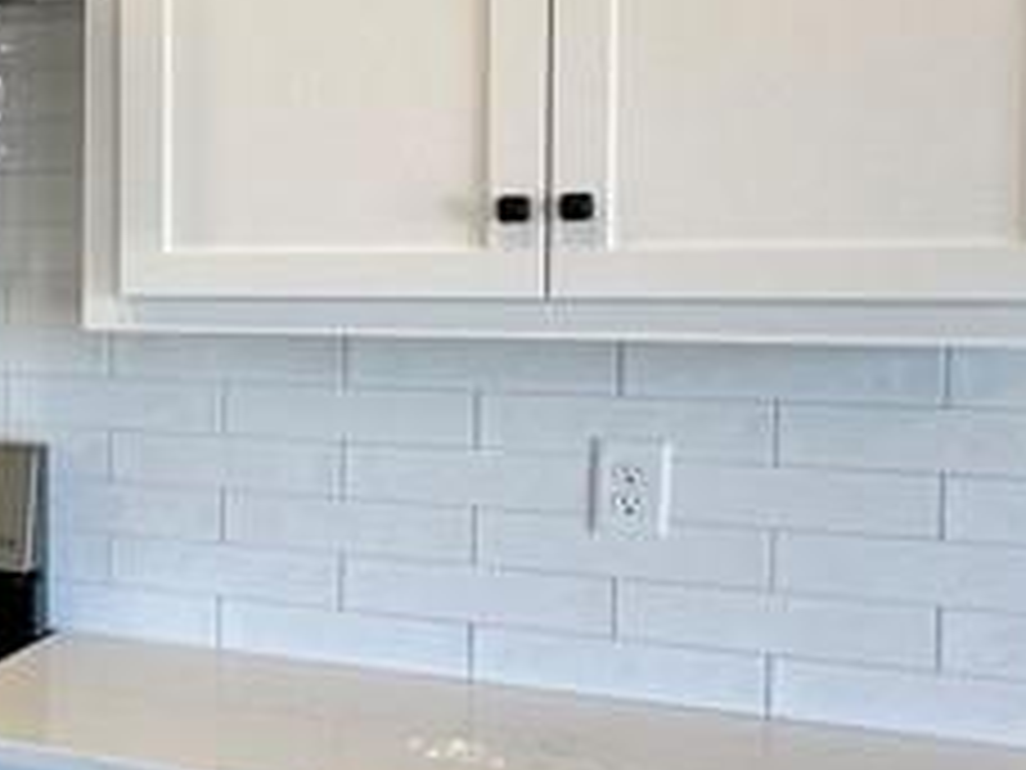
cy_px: 324
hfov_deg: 22.0
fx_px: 1867
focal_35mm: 63
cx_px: -720
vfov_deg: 23.3
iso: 125
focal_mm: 2.22
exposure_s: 1/120
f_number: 2.2
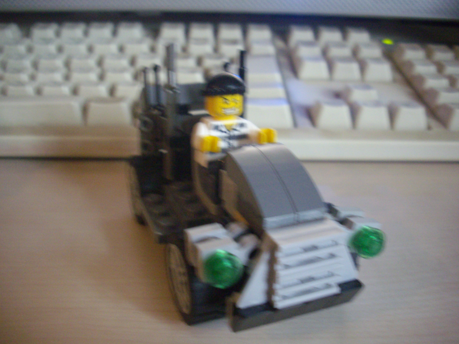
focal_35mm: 37
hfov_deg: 50.1
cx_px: 230
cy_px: 172
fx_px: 491
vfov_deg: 38.7
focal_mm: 6.2
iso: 400
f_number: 2.8
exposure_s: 1/4
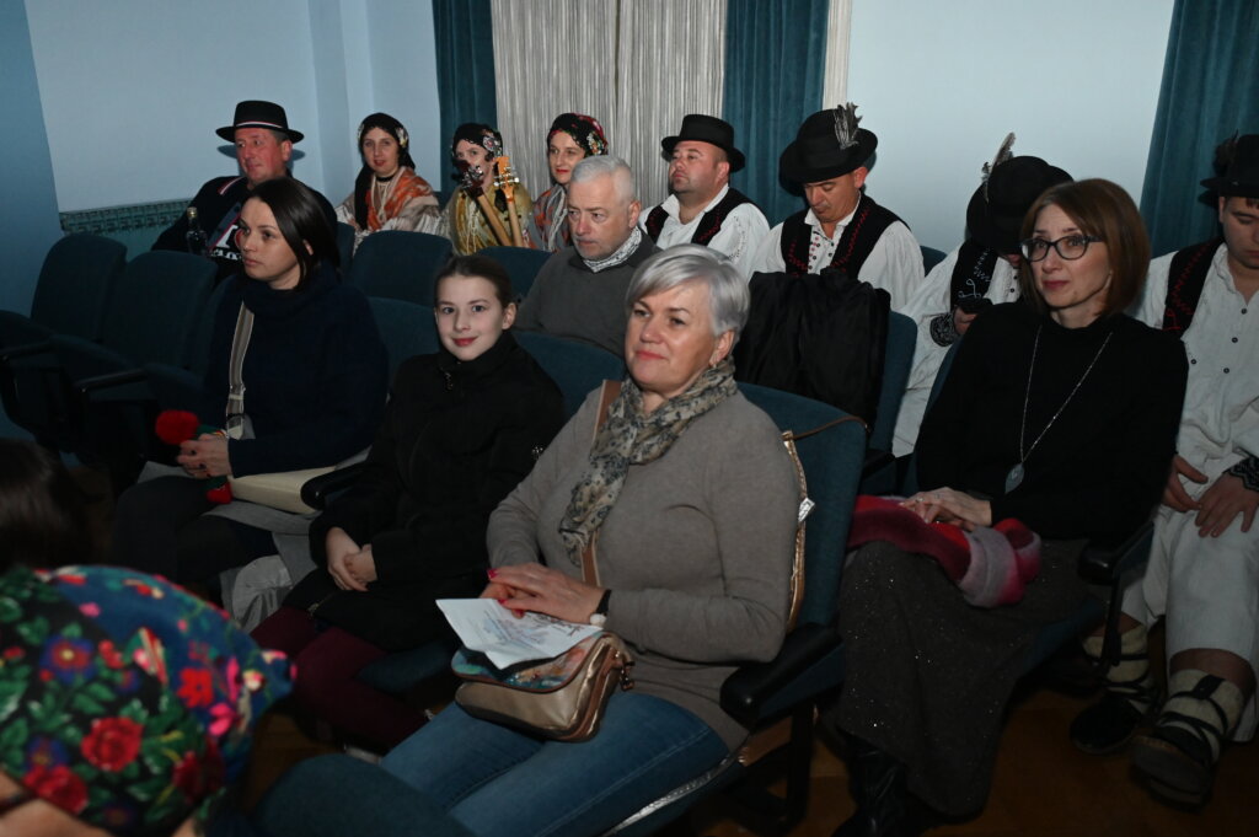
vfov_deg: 42.9
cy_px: 418
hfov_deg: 61.1
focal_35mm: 30
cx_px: 630
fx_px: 1066
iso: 6400
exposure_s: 1/60
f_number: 4.5
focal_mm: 30.5
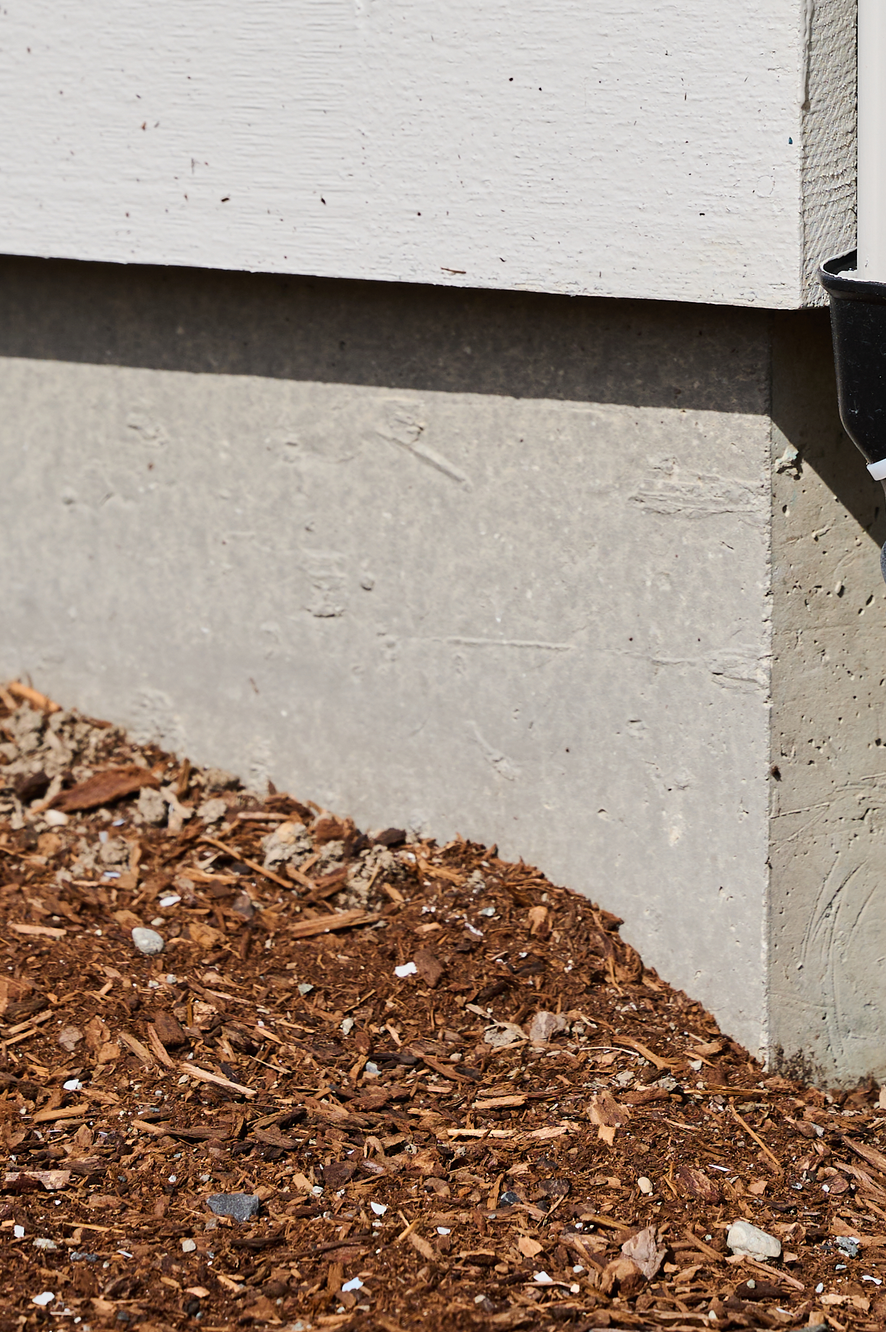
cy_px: -168
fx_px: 6912
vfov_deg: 10.8
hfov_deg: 7.3
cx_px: 726
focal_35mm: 187
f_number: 5.6
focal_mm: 70
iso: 100
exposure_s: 1/1600
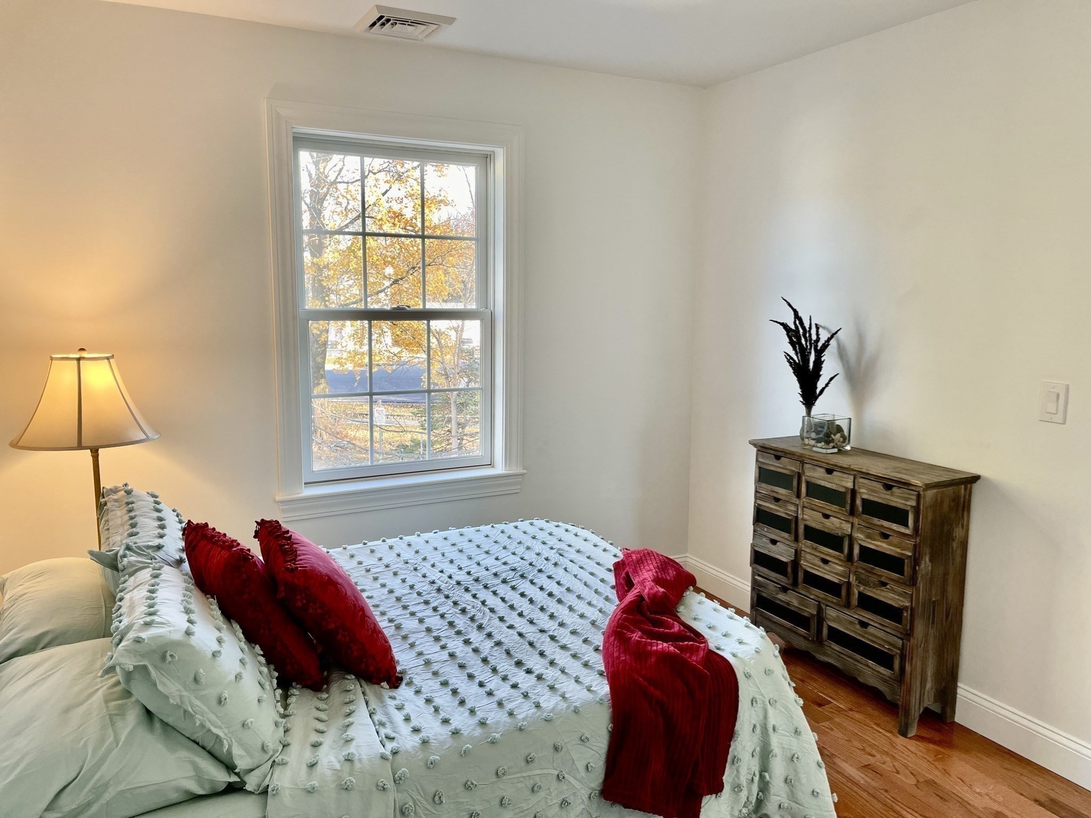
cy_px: 409
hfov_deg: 67.3
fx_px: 819
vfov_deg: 53.1
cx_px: 546
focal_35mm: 26
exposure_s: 1/120
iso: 80
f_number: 1.6
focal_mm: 4.2
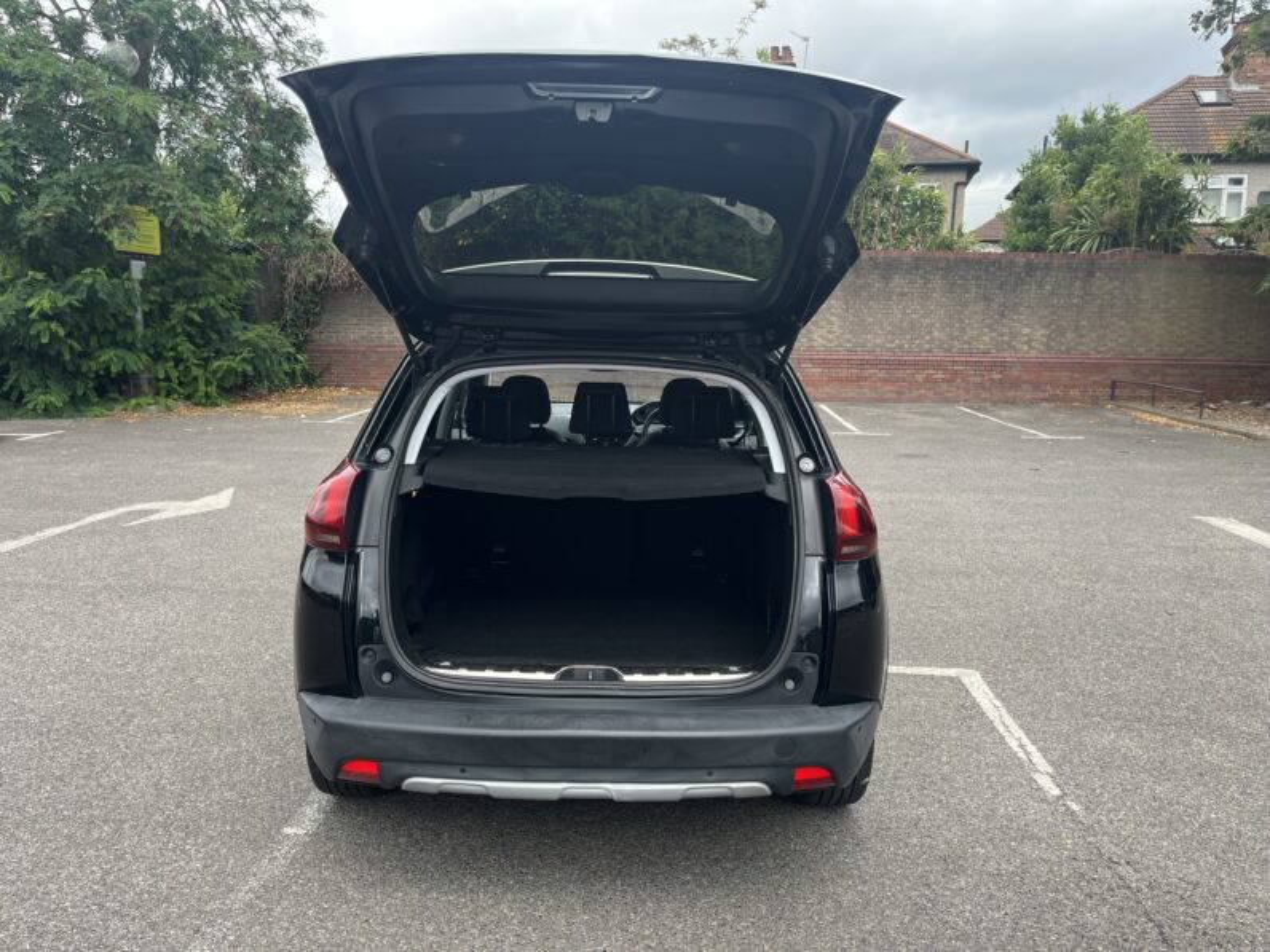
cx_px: 635
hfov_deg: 67.3
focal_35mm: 26
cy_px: 476
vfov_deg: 53.1
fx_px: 954
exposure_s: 1/577
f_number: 1.6
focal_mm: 5.1
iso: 50
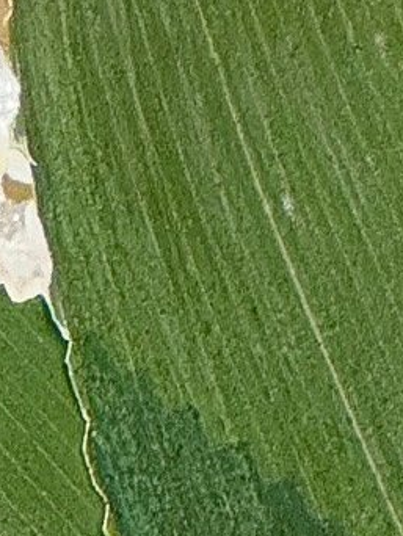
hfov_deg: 2.4
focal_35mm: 614
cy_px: 754
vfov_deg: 3.2
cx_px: 1239
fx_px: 9519
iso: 200
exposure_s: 1/100
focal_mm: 9
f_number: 2.8
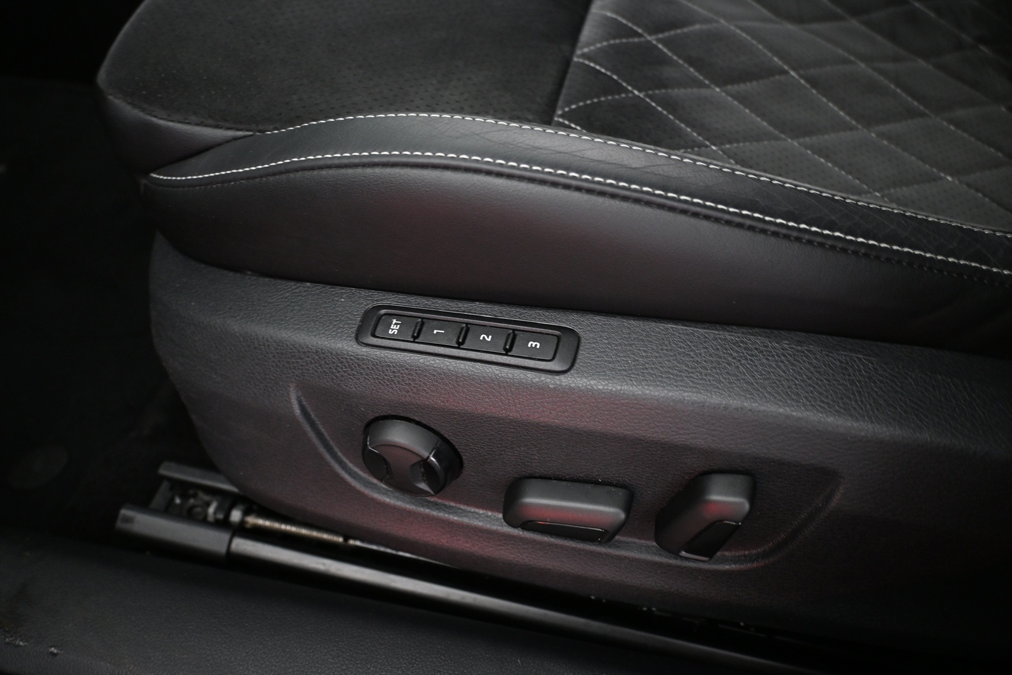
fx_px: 822
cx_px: 506
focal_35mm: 29
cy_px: 338
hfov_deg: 63.2
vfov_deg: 44.6
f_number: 3.8
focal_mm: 19.5
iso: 1600
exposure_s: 1/13
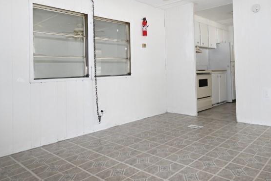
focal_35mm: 26
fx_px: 196
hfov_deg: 67.3
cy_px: 66
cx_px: 183
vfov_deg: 49.0
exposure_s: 1/60
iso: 220
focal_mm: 10
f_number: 4.5
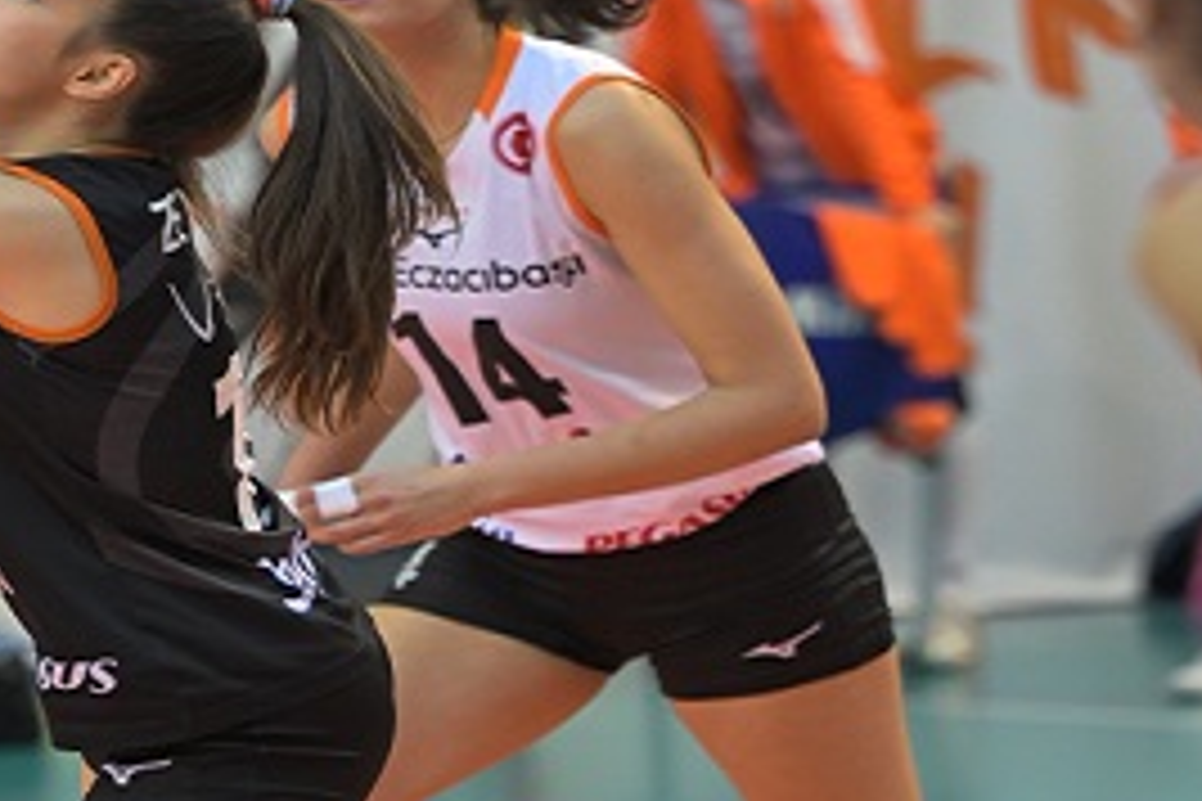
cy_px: 50
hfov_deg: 7.6
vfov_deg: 5.1
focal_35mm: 270
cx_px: 225
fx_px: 9014
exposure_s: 1/800
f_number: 2.8
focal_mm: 120
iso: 1250
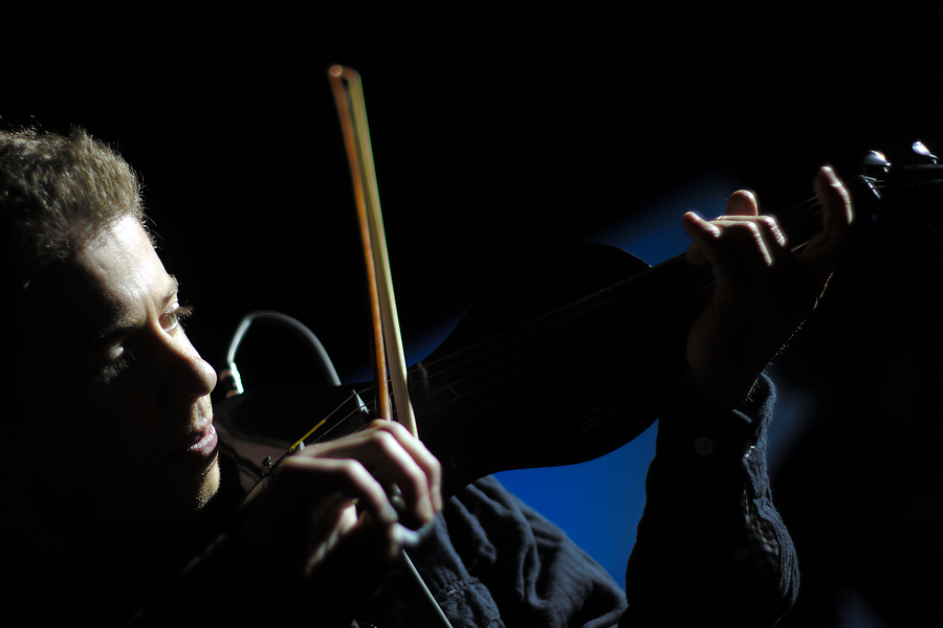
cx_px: 472
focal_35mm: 75
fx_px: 1964
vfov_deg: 18.2
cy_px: 314
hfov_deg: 27.0
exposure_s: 1/125
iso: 250
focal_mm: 50
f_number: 1.4
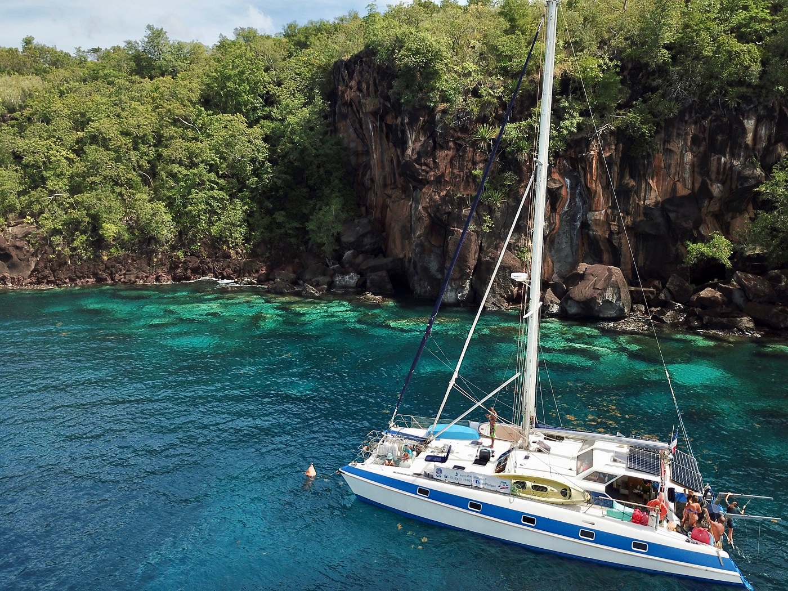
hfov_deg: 67.3
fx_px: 592
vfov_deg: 53.1
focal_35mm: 26
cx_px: 394
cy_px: 296
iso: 100
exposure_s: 1/1410
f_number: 2.2
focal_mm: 4.7
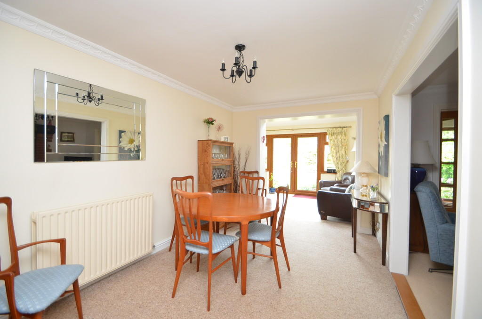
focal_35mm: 15
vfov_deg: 77.1
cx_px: 241
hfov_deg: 100.5
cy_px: 160
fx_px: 200
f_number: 4
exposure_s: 1/60
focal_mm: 10
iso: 900
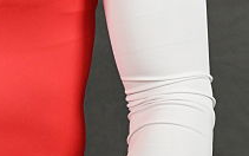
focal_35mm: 307
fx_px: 2084
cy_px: -220
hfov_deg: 6.8
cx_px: 60
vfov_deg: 4.2
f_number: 8
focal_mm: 62
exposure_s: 1/160
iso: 2500
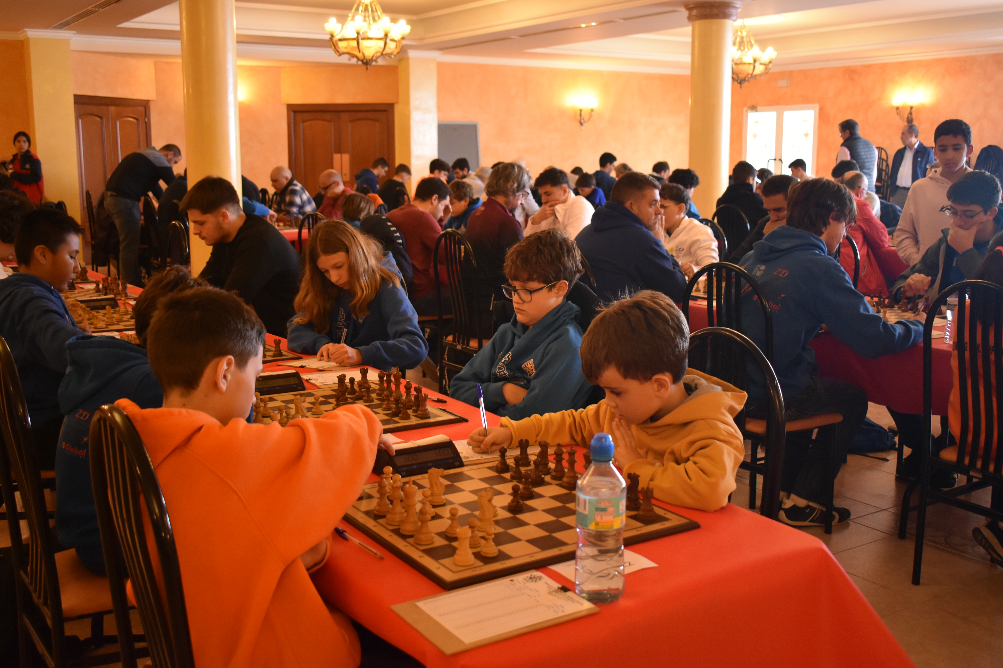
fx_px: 1045
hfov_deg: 51.3
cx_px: 502
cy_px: 334
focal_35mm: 38
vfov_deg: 35.5
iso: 1400
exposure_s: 1/60
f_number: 4
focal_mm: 25
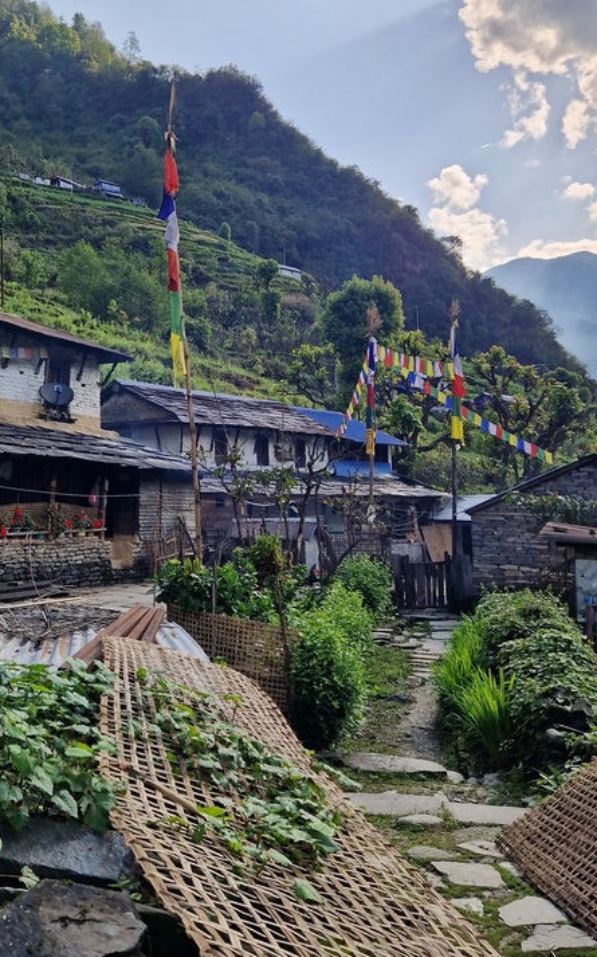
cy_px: 391
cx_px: 154
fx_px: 886
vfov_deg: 56.4
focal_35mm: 34
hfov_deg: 36.4
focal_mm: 5.4
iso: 50
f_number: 1.8
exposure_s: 1/1429
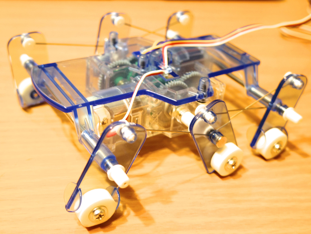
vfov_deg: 30.9
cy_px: 117
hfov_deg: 40.4
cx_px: 156
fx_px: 422
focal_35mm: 47
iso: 100
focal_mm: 8.5
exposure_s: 1/8
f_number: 1.9
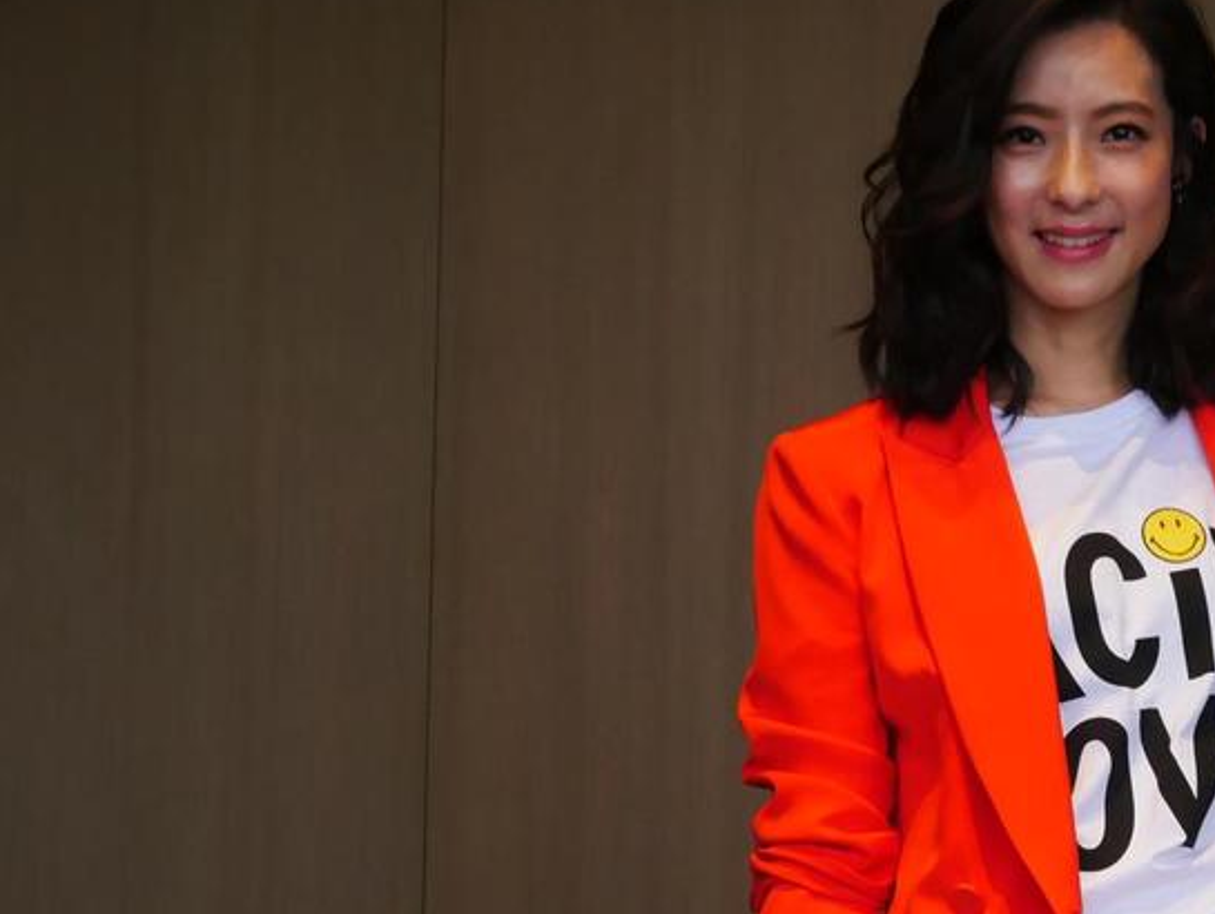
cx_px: 1081
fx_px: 3865
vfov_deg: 13.4
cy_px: 726
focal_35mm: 110
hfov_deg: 17.6
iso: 500
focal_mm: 25
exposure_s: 1/60
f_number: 5.1
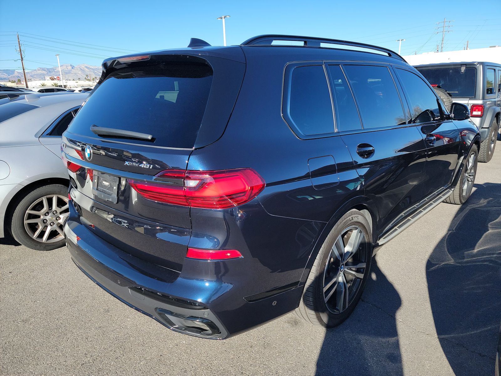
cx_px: 250
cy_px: 188
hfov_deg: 71.6
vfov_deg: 56.8
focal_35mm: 24
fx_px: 347
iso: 50
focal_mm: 6.7
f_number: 1.8
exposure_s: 1/427
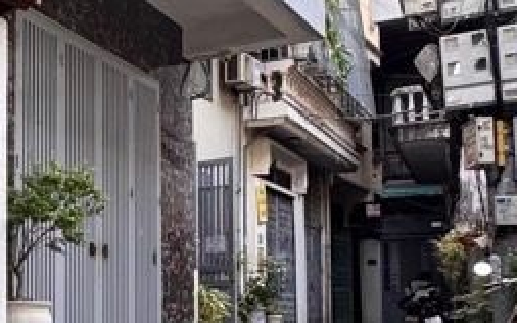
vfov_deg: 21.5
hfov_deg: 27.8
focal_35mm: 60
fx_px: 845
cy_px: 227
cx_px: -168
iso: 64
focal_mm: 2.22
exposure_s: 1/99
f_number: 2.2
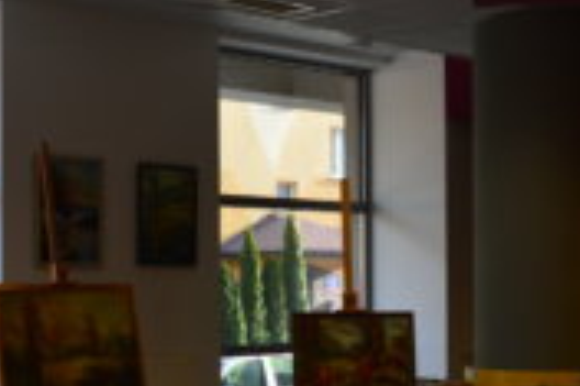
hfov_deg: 24.5
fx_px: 1320
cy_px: 304
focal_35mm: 82
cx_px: 135
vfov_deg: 16.5
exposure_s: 1/60
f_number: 8
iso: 560
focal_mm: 24
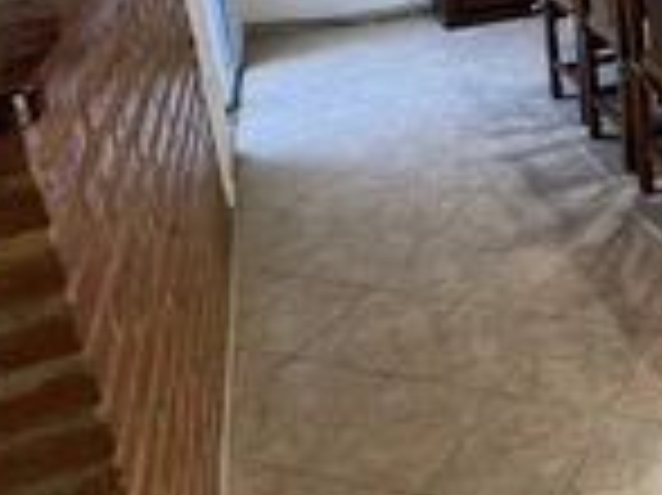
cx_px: 784
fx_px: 745
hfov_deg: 37.2
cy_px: 14
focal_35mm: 39
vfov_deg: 33.9
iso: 200
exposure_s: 1/50
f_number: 1.8
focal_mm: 1.57
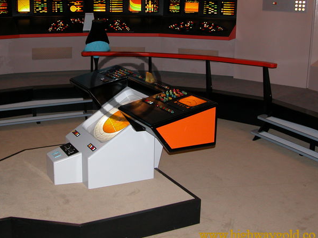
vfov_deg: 30.7
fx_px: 432
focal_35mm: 47
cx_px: 126
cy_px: 87
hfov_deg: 40.2
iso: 200
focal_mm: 9.2
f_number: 2.8
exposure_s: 1/60
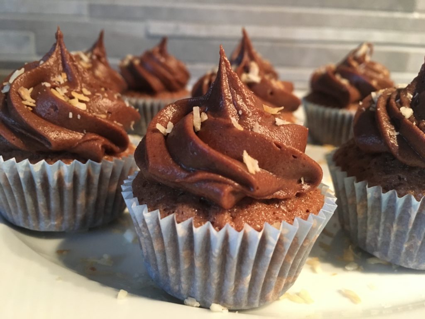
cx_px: 212
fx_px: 356
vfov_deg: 48.2
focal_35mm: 29
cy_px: 160
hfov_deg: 61.7
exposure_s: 1/25
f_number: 2.2
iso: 250
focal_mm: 4.15
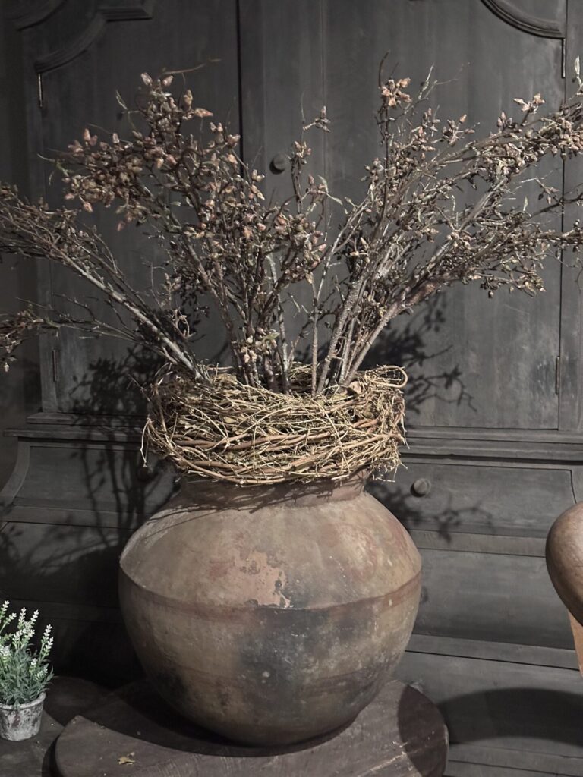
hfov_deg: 30.3
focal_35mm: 48
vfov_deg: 39.7
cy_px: 388
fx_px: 1078
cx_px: 292
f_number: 1.78
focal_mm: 6.86
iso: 640
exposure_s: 1/20
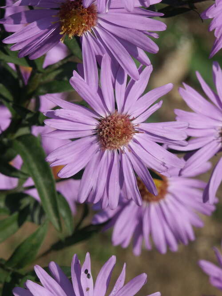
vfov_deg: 9.9
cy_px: 148
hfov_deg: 7.4
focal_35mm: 200
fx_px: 1711
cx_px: 111
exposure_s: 1/350
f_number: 9.5
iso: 100
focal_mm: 50.69
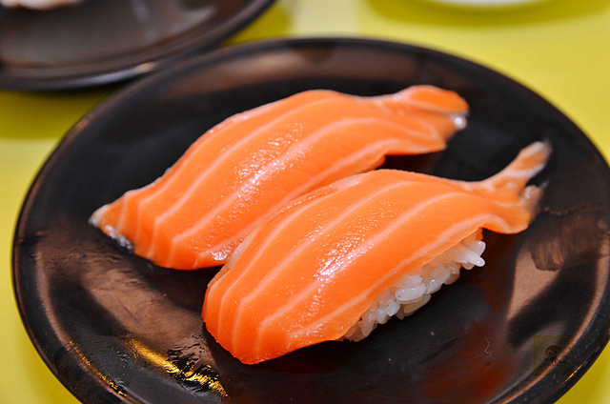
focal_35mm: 75
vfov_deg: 18.1
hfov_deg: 27.0
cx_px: 305
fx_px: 1268
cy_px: 202
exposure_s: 1/60
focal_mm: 50
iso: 400
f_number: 5.6
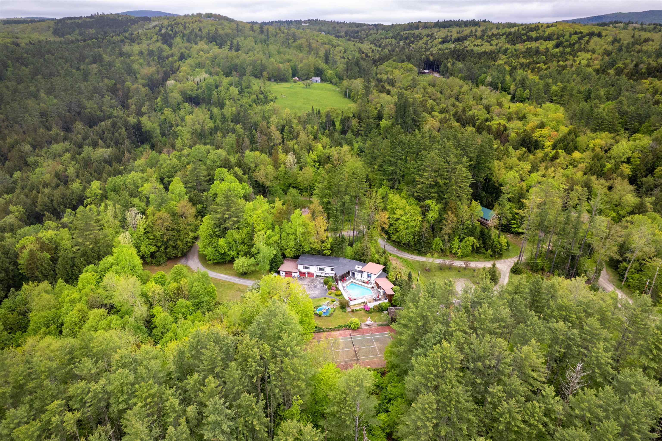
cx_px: 331
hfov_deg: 78.6
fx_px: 404
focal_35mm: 22
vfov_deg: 57.2
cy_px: 220
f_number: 2.8
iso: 130
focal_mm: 8.38
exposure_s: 1/60
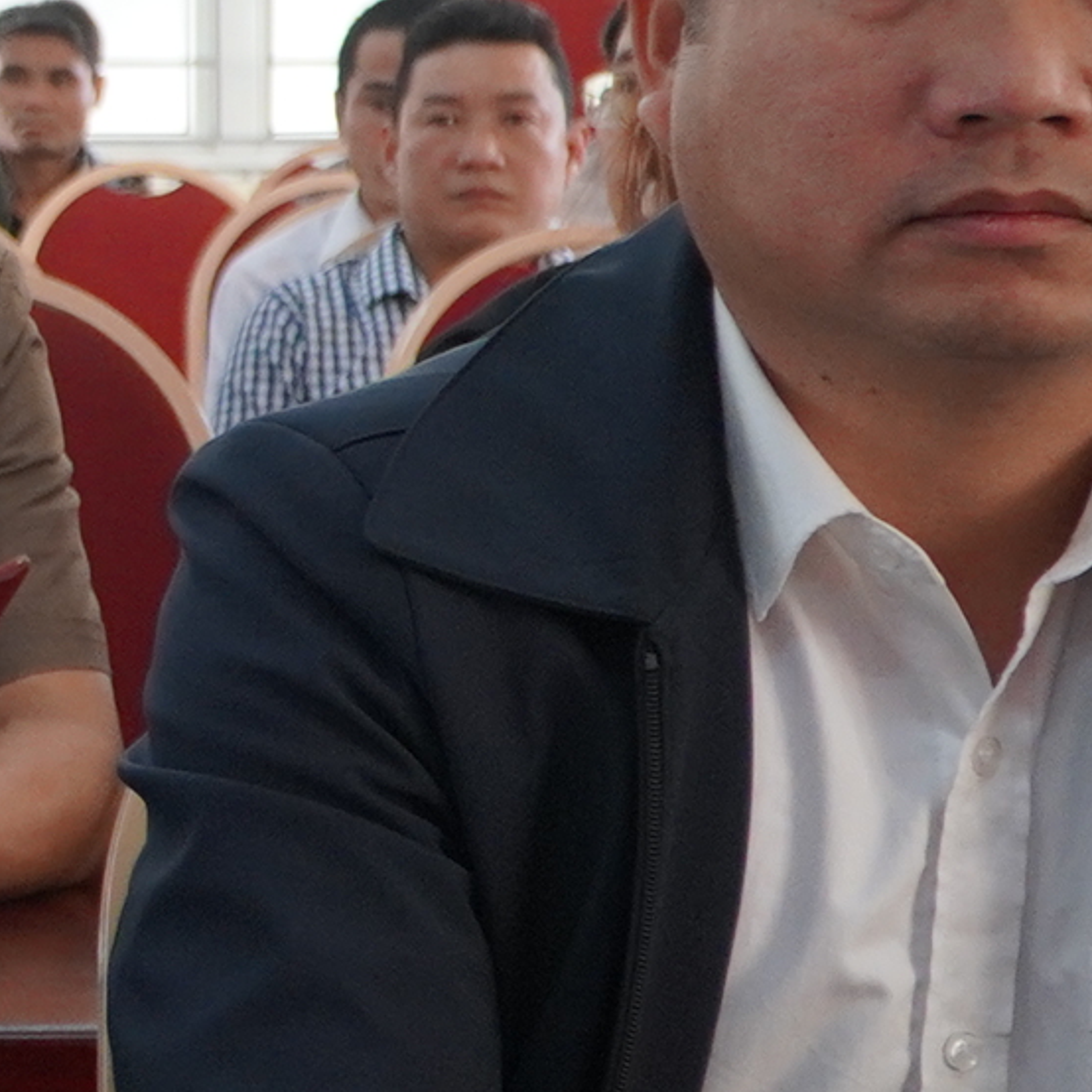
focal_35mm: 166
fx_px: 5925
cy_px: 134
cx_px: -1433
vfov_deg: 10.5
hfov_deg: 9.5
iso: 800
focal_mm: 24
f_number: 4
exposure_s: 1/160
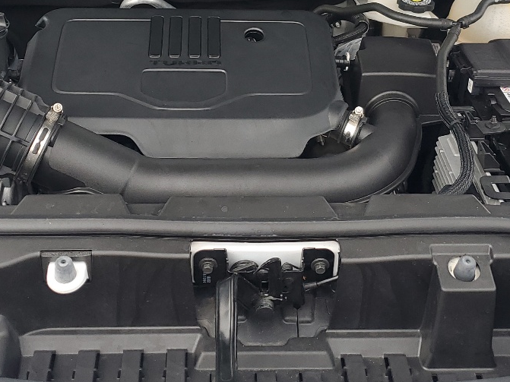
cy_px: 40
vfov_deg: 23.1
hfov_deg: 31.2
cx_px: 246
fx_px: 913
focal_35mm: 62
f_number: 1.5
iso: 50
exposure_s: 1/278
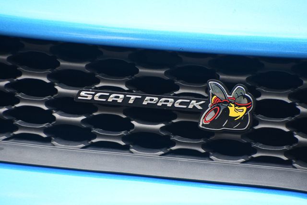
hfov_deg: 5.3
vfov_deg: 3.5
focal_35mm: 390
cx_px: 154
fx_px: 3324
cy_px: 102
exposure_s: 1/320
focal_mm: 260
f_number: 6
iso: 800
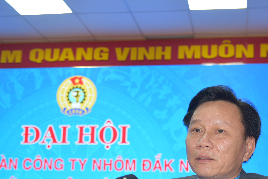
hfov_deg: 34.1
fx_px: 432
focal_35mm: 58
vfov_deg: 22.8
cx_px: 181
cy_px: 161
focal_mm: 30
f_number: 4
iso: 400
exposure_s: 1/80
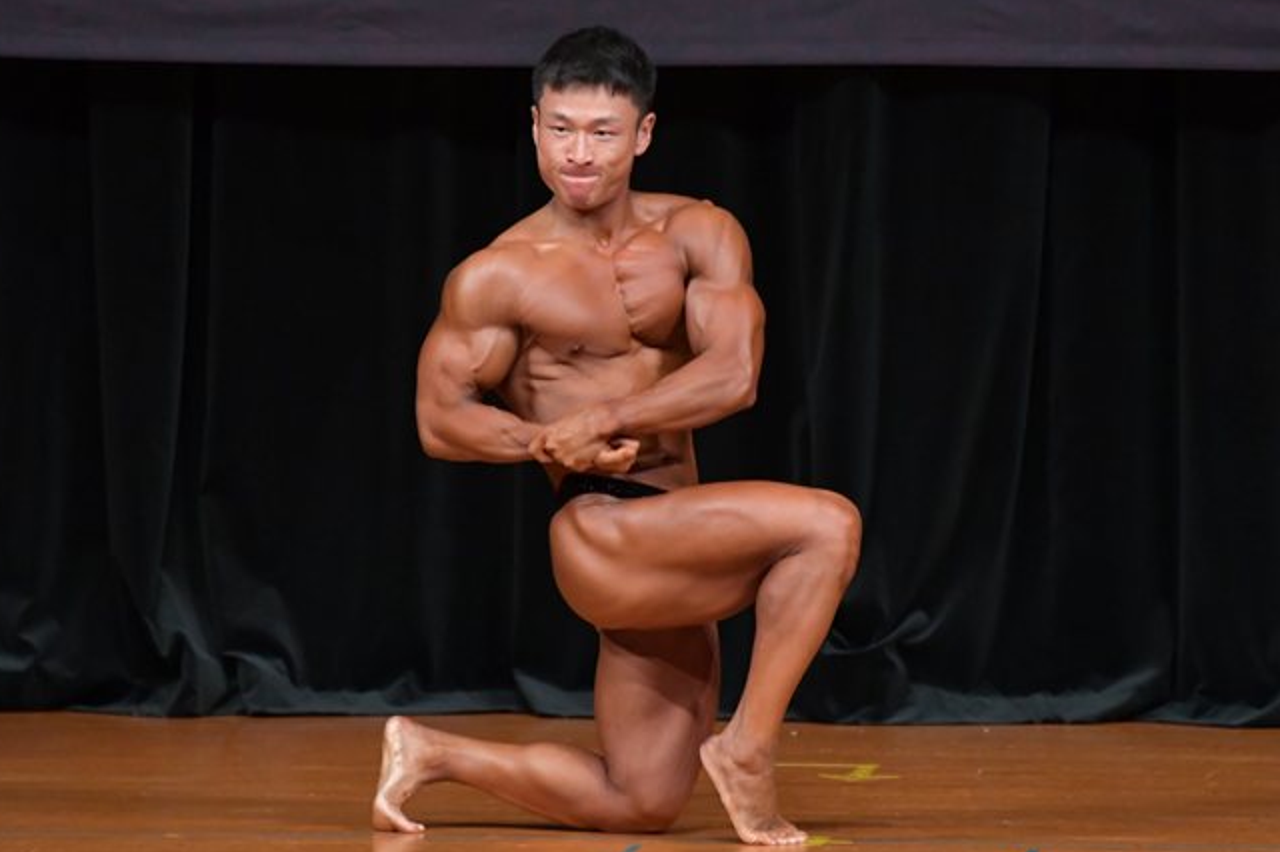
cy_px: 400
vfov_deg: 3.0
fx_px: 16133
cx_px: 681
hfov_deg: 4.5
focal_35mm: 454
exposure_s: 1/400
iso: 4000
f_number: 5.6
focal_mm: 250
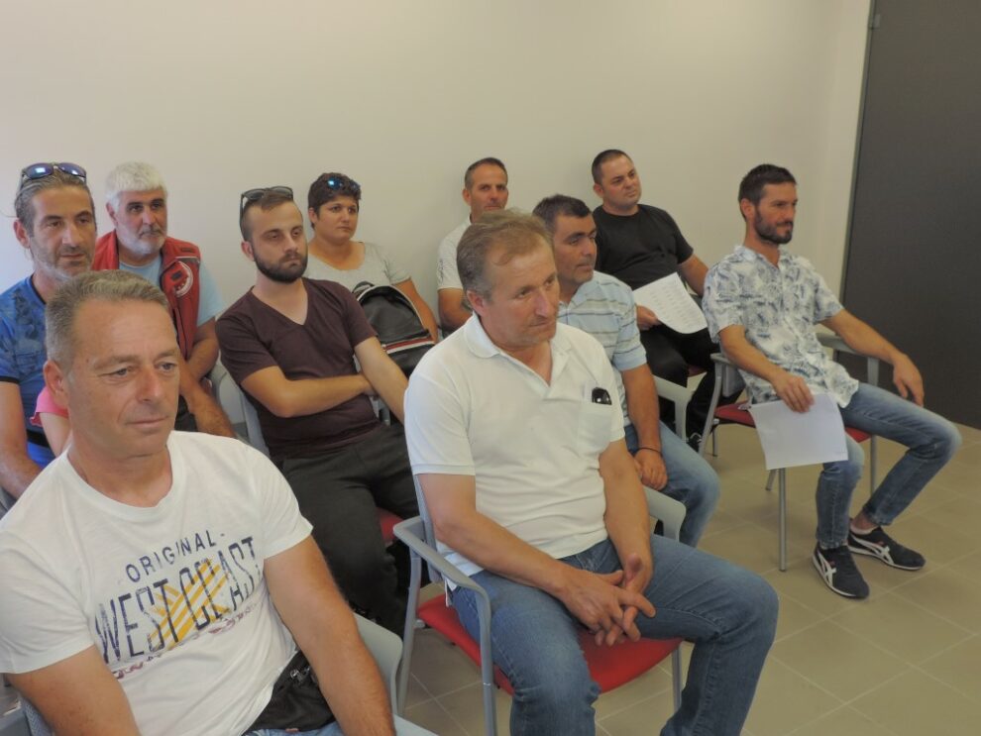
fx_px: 935
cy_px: 368
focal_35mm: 33
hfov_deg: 55.3
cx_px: 490
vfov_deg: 43.0
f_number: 3.2
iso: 200
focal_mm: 5.8
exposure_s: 1/50
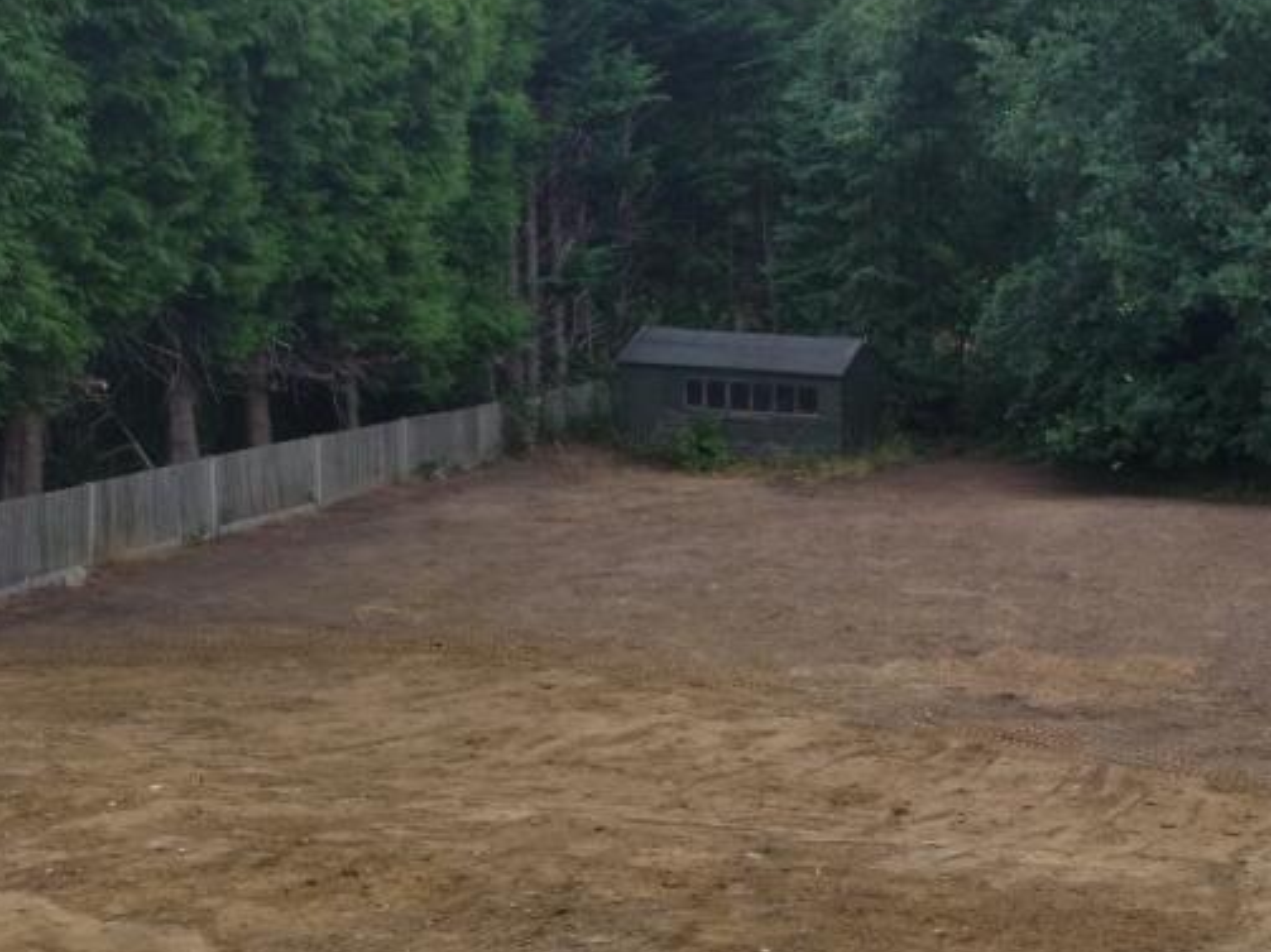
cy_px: 444
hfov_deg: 33.3
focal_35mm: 55
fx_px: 2019
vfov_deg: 26.5
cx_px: 1117
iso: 100
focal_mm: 4.74
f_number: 1.79
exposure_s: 1/1090
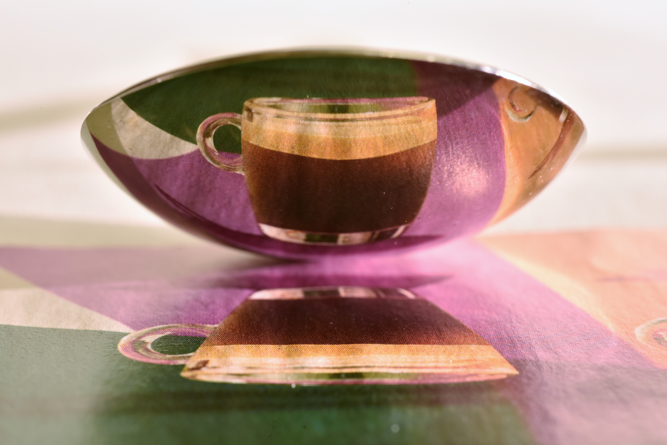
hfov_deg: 33.4
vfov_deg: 22.6
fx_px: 1112
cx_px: 334
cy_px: 222
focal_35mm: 60
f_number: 20
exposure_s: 13
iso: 500
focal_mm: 60
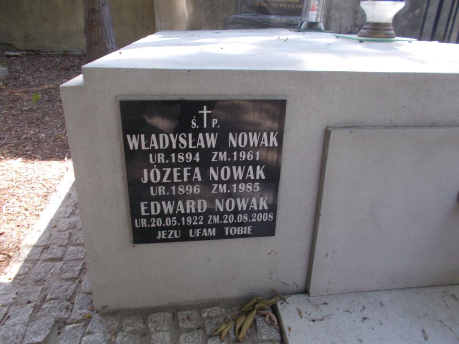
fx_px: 345
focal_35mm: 26
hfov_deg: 67.3
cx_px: 230
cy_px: 172
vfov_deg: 53.1
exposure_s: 1/80
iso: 80
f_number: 3.2
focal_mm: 4.6
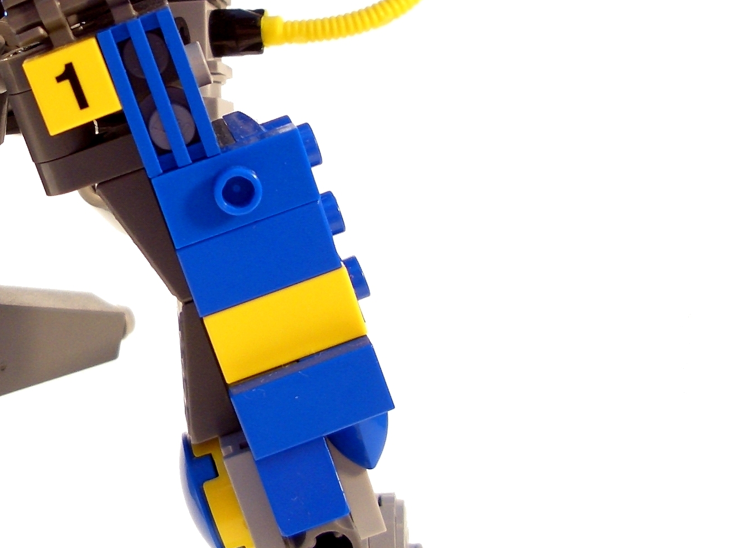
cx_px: 120
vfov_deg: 21.3
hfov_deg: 27.8
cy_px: 108
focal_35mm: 68
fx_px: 1436
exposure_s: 1/40
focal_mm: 5.8
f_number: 2.6
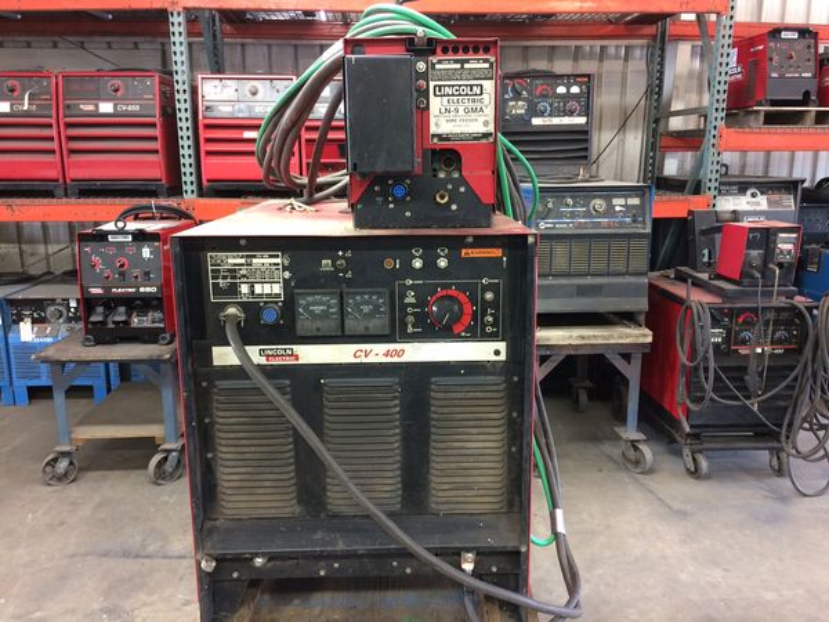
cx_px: 414
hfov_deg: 61.7
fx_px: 695
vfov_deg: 48.2
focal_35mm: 29
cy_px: 311
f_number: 2.2
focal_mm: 4.15
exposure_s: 1/30
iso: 125
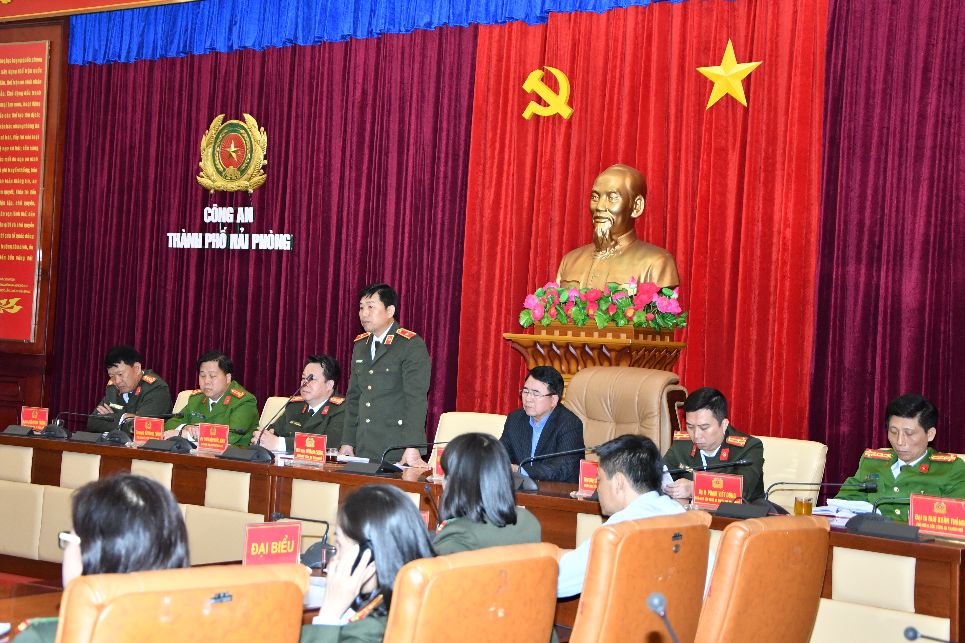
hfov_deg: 32.9
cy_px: 300
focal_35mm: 61
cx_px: 471
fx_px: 1635
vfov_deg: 22.3
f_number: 4.5
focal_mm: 38
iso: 1600
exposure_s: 1/200
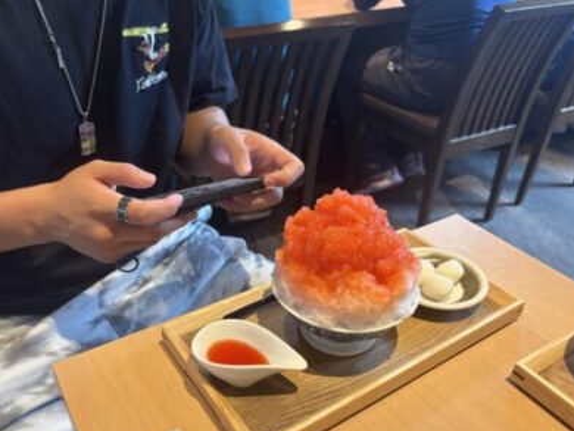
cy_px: 240
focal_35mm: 32
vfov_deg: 44.1
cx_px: 234
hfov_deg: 56.4
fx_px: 531
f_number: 1.6
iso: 125
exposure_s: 1/60
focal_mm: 5.96
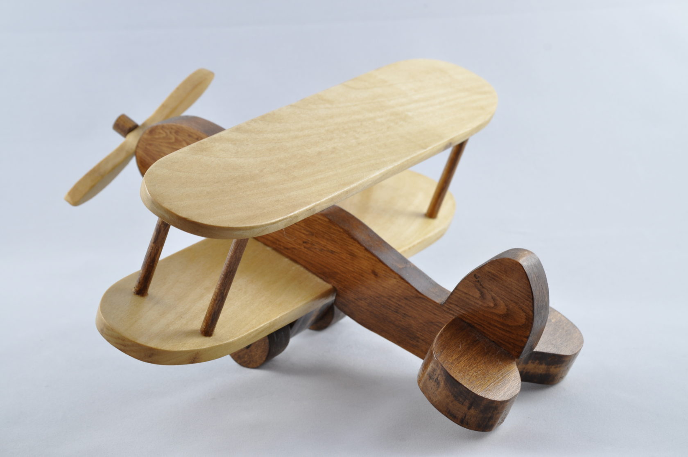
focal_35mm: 112
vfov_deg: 12.1
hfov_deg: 18.2
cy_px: 228
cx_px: 344
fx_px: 2147
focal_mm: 75
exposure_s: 1/3
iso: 200
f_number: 16
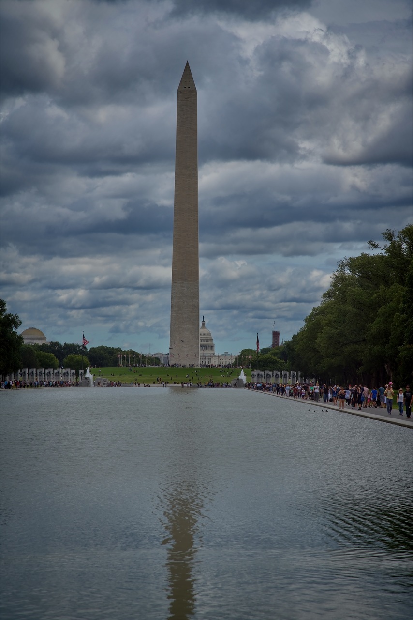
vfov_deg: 17.1
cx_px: 206
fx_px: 2064
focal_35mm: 120
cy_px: 310
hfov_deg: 11.4
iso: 100
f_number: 10
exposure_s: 1/400
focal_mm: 120
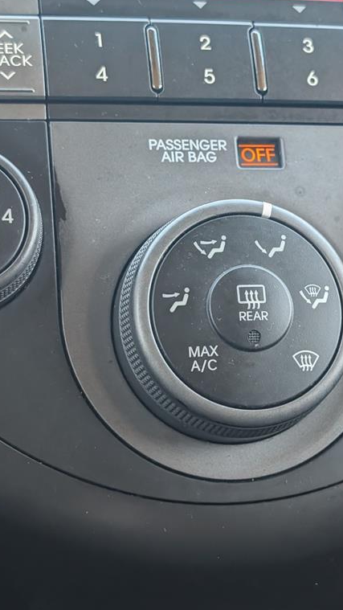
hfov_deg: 16.7
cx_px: 223
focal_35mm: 72
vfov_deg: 29.4
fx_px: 1164
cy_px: 303
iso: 243
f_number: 1.68
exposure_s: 1/141
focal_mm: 6.9
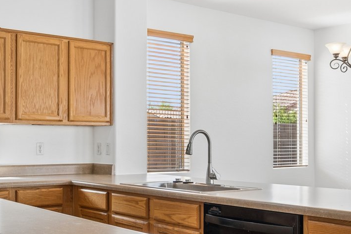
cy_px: 140
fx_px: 492
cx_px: 92
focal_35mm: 50
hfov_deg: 38.4
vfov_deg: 26.7
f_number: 8
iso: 320
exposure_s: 1/80
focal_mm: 17.5
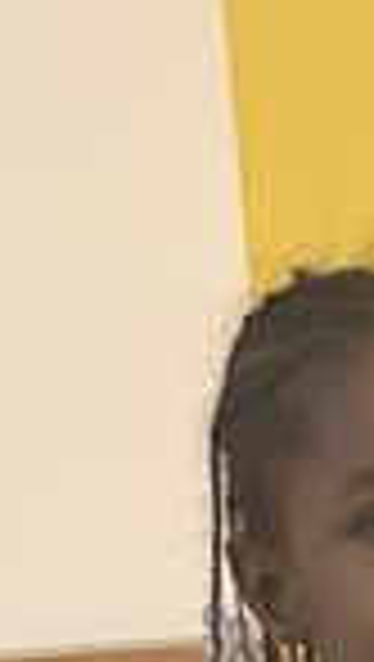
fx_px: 2496
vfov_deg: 13.1
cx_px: 1122
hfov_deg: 7.5
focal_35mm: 142
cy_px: 1324
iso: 500
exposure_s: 1/60
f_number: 1.78
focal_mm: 6.76
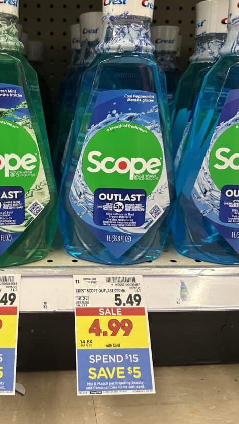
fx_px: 360
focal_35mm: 32
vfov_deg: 60.9
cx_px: 62
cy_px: 197
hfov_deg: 35.9
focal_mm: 6.86
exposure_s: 1/63
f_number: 1.78
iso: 200
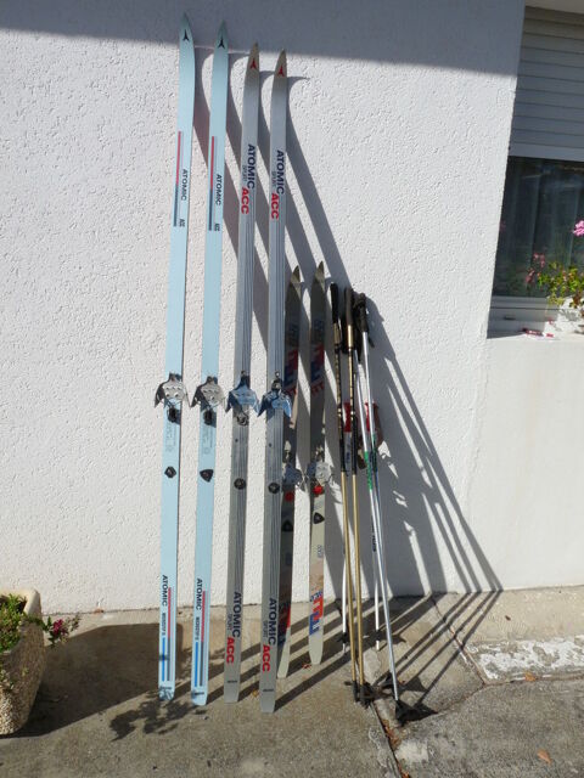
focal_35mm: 27
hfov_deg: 51.4
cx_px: 292
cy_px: 389
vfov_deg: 65.3
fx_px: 607
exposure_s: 1/400
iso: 100
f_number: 7.1
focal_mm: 4.8
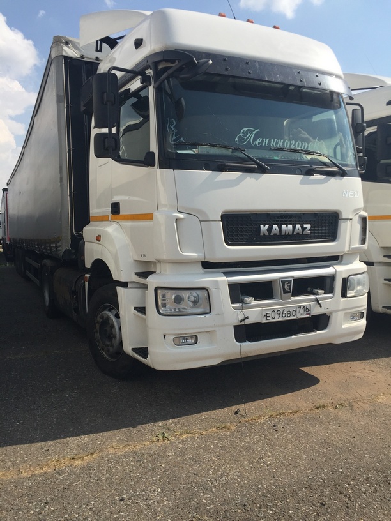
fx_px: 437
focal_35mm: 29
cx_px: 196
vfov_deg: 61.7
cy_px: 260
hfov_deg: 48.2
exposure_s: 1/2475
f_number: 2.2
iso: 32
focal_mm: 4.15
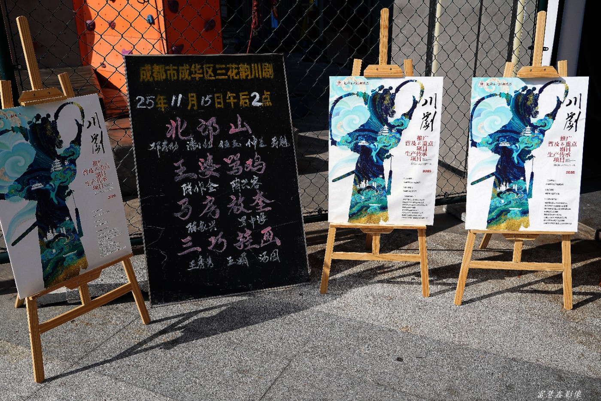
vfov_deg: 40.0
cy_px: 200
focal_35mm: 33
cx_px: 300
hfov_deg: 57.2
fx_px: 551
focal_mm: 33
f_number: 4.5
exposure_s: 1/640
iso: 100
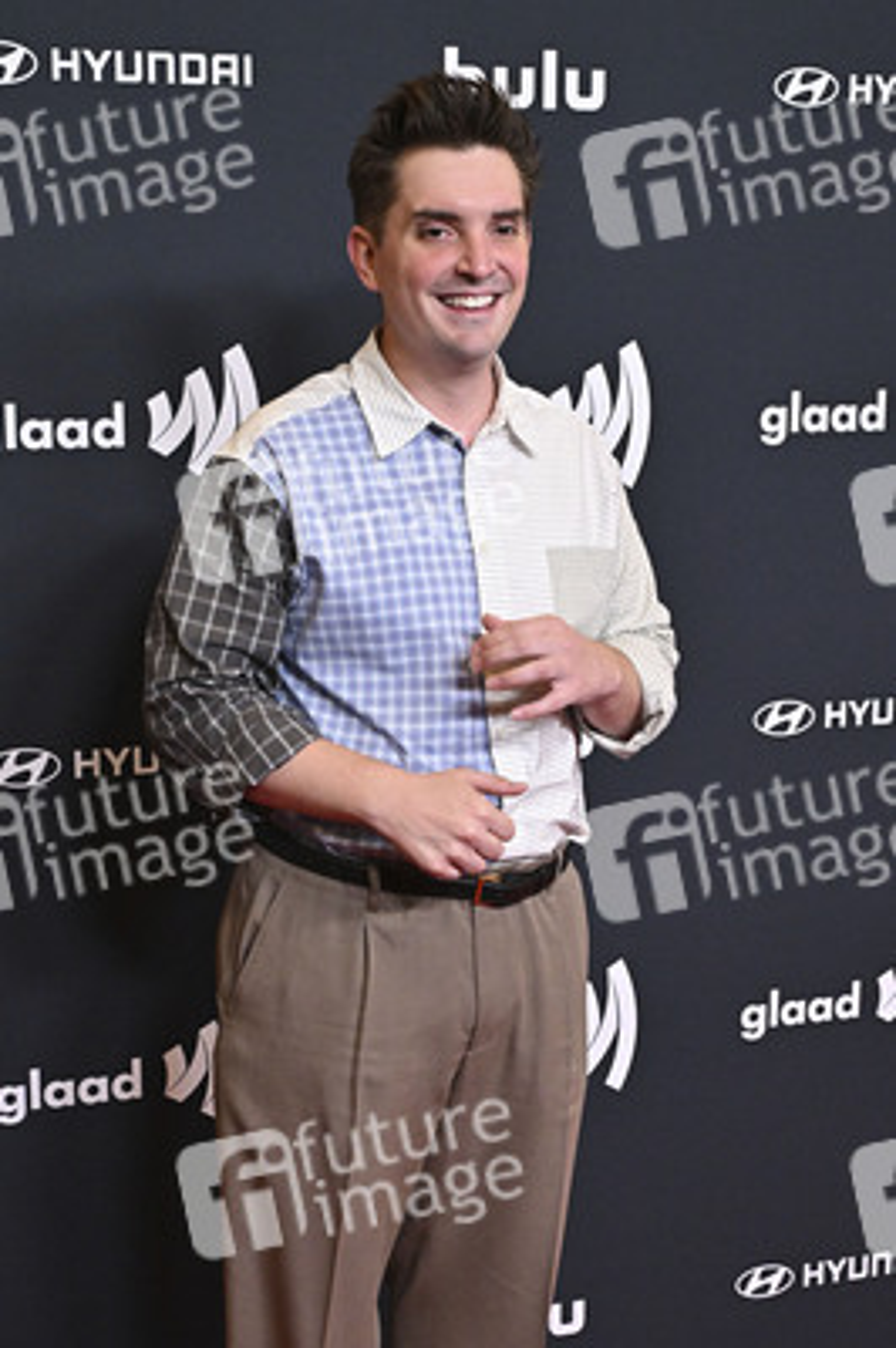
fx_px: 1758
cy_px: 674
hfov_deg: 28.6
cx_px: 448
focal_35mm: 47
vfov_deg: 41.9
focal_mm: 47
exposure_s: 1/250
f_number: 5.6
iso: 4000
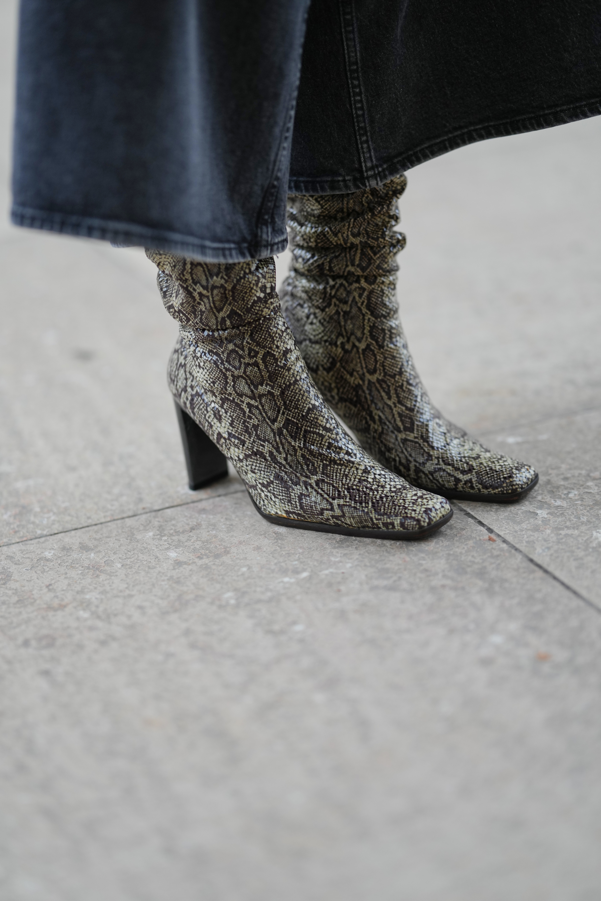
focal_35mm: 85
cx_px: 300
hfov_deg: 16.1
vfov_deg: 23.9
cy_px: 450
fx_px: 2128
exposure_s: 1/1000
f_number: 1.4
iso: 400
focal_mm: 85
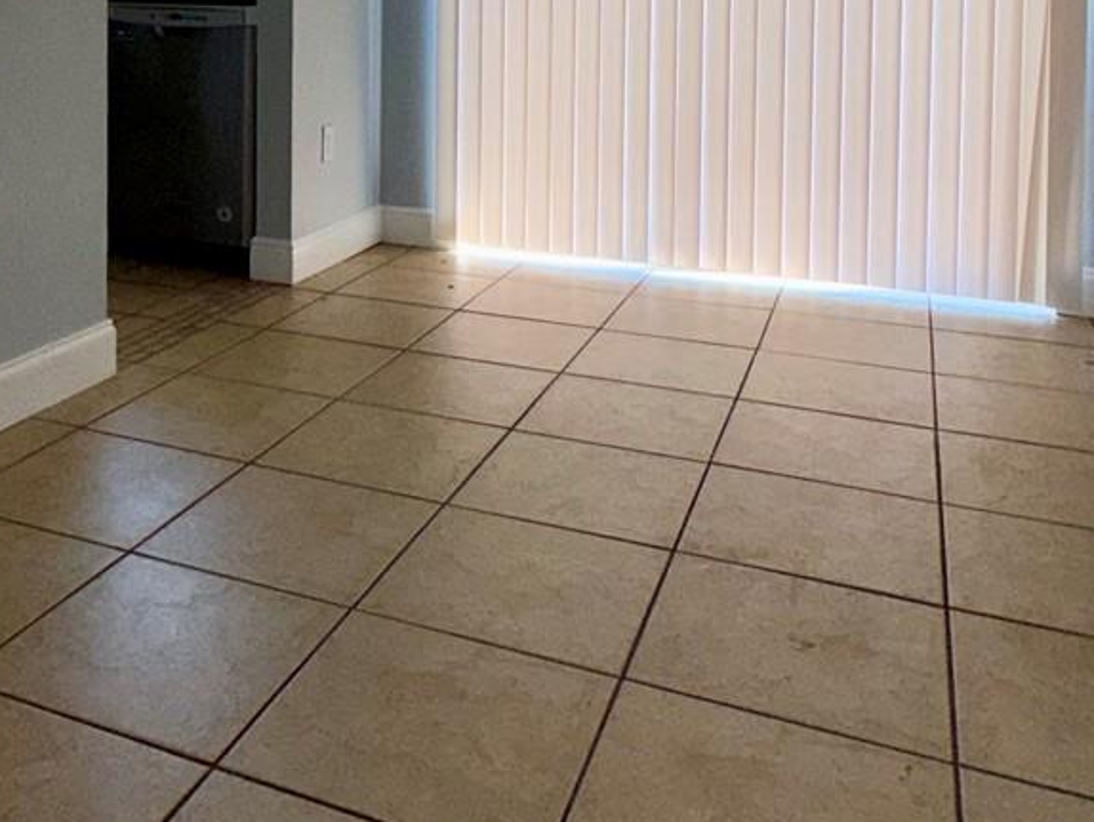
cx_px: 316
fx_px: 1233
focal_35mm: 39
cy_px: 8
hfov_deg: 46.6
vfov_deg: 33.8
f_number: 2.2
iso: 32
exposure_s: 1/122
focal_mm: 2.22
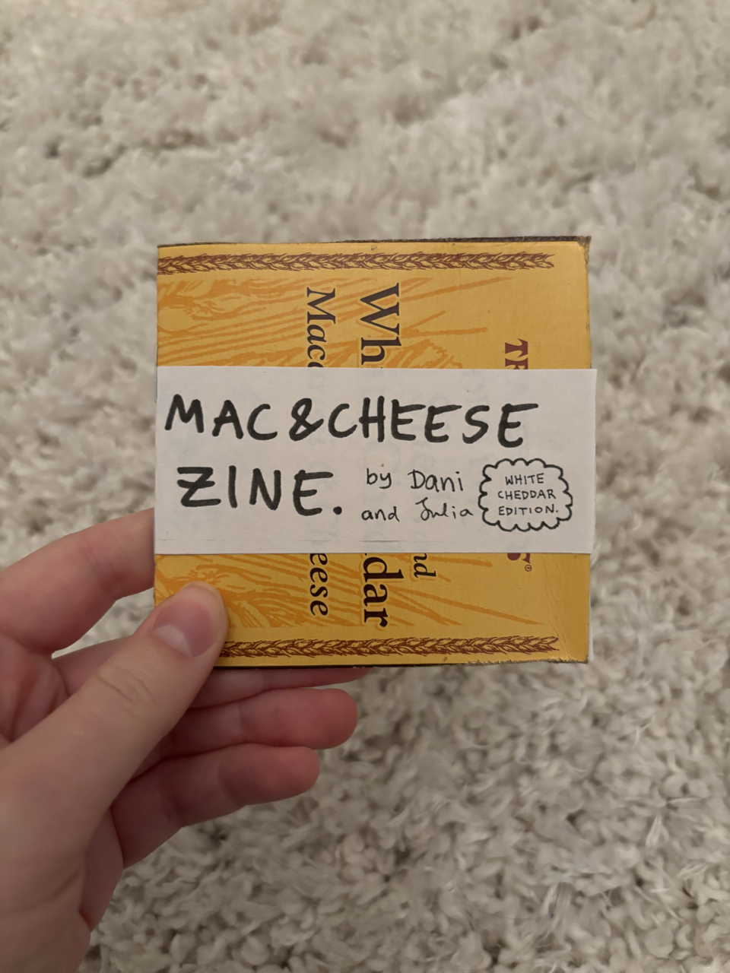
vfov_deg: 67.3
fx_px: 731
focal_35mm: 26
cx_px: 365
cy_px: 486
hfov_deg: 53.1
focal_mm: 5.96
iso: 500
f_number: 1.6
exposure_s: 1/40
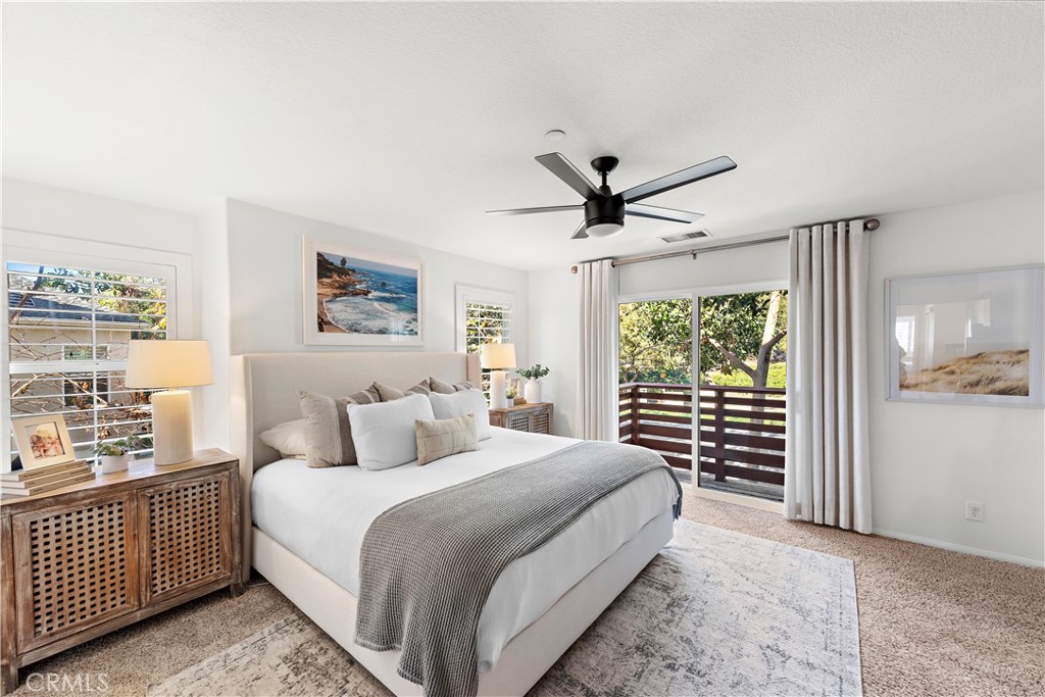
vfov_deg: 81.2
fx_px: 406
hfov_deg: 104.2
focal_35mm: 14
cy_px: 348
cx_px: 522
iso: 125
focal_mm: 14
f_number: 7.1
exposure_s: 1/8
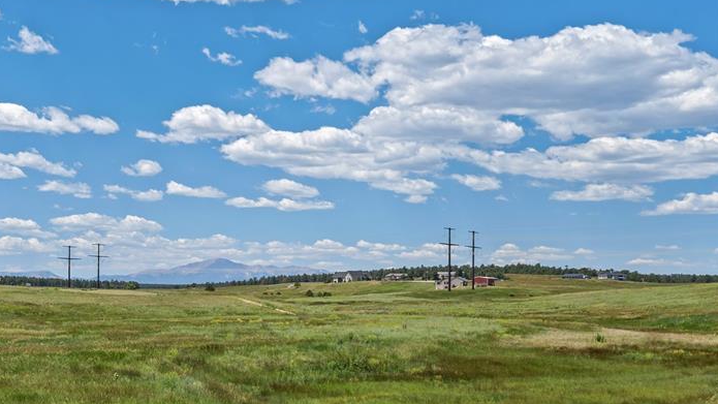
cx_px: 194
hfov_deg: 37.7
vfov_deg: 22.1
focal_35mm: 54
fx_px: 1028
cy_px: 294
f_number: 7.1
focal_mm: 35
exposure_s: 1/320
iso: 100
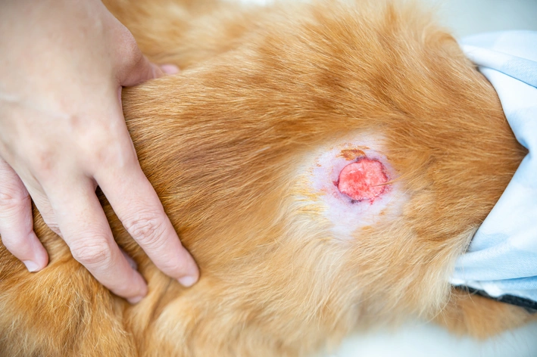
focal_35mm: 35
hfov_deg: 54.5
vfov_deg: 37.8
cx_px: 268
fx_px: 522
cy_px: 178
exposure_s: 1/125
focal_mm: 35
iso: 400
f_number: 2.5
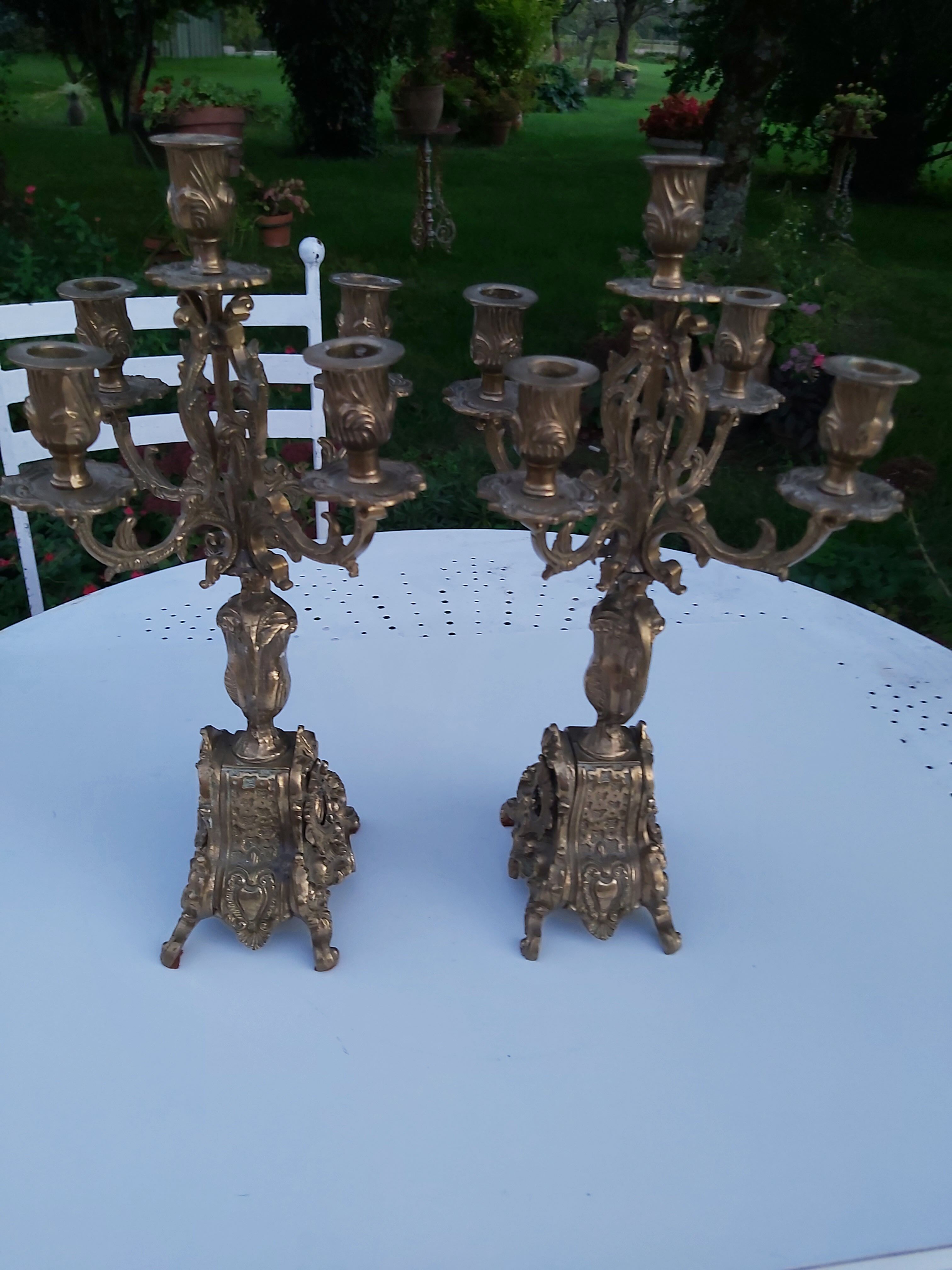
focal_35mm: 26
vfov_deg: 67.3
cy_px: 635
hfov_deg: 53.1
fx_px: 953
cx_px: 476
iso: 160
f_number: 1.7
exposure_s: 1/50
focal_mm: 3.92
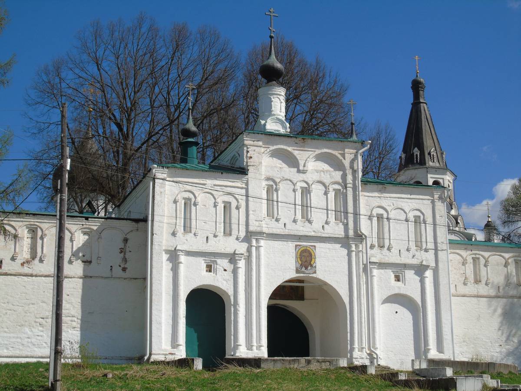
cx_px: 260
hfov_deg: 31.2
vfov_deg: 23.7
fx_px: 933
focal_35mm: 62
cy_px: 196
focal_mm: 11
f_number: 4.7
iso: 80
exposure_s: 1/1000
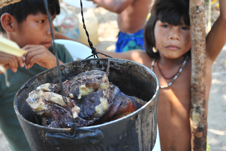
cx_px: 113
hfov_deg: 35.0
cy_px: 76
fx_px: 358
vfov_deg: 23.8
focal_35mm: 57
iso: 100
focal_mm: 38
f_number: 5.6
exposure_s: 1/60
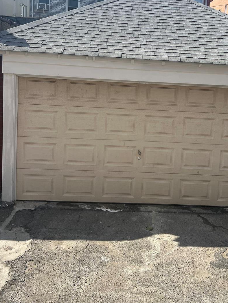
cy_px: 107
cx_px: 150
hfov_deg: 37.4
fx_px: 334
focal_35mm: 38
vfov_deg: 48.4
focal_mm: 5.7
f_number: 1.5
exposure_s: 1/3571
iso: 50
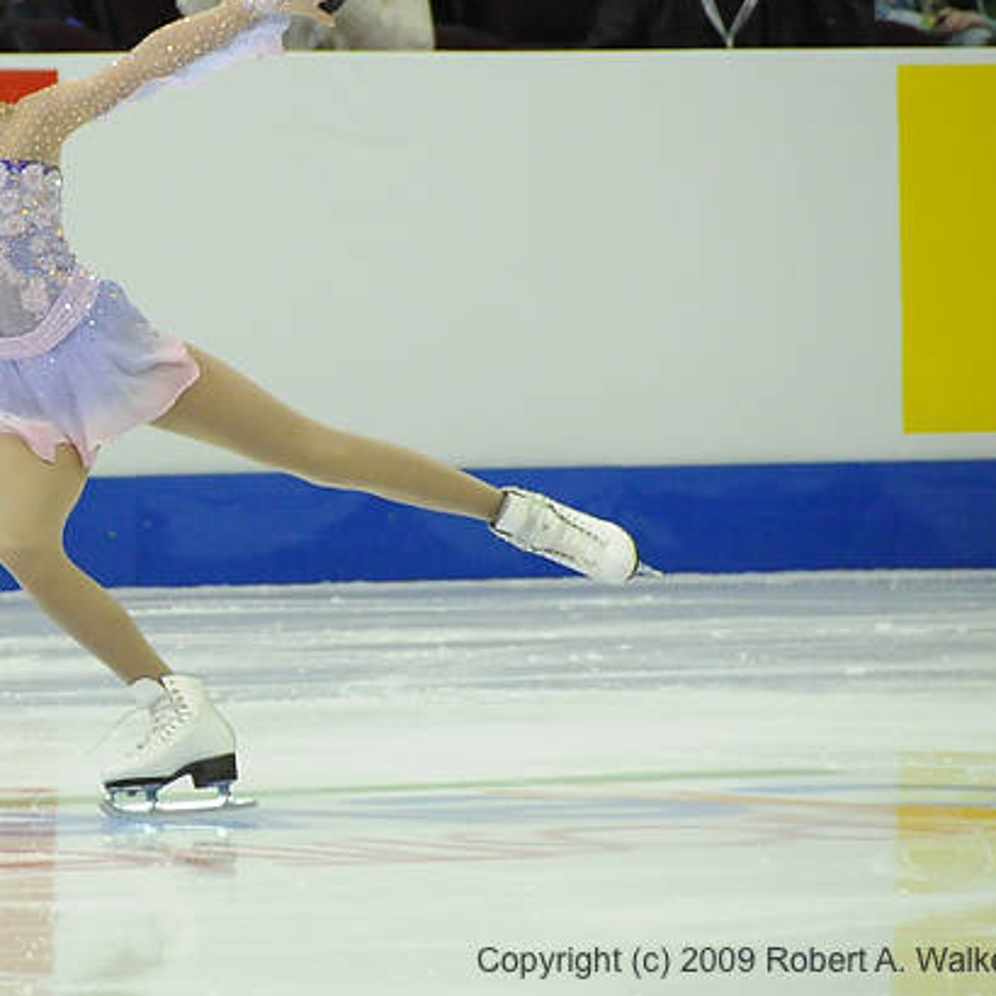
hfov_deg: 3.5
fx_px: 16179
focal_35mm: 497
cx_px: 97
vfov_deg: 3.5
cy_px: 363
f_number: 5.6
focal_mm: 200
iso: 3200
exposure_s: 1/640
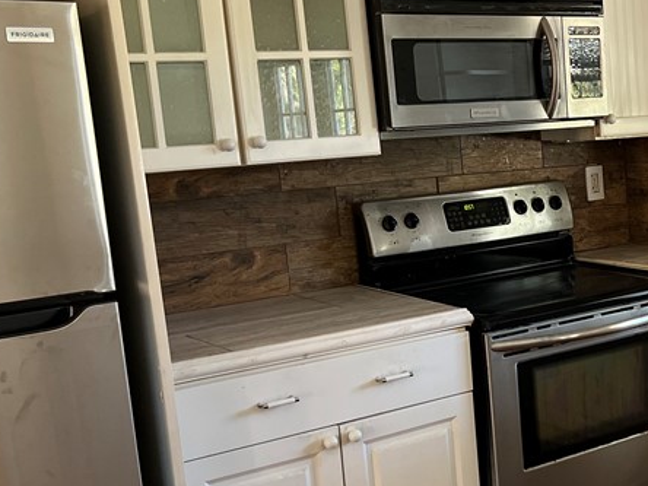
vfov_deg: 24.3
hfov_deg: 30.2
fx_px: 1123
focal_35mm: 60
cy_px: 304
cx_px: 632
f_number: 1.5
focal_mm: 5.7
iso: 125
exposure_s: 1/72
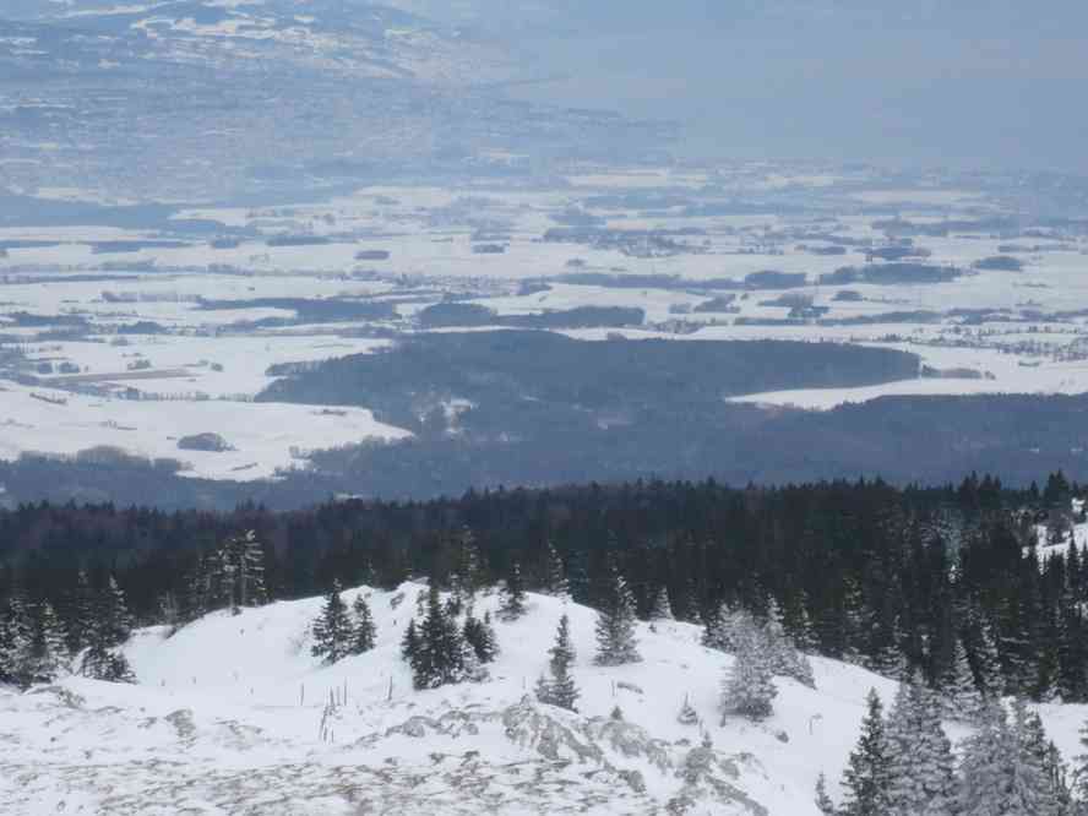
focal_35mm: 147
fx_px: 4620
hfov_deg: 13.4
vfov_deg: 10.1
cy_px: 408
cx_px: 544
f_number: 4.8
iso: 100
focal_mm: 16.1
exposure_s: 1/320
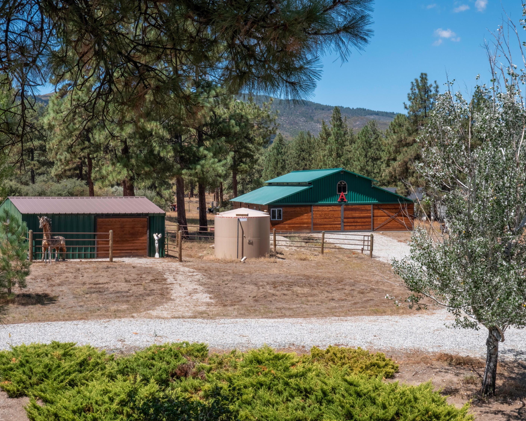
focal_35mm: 61
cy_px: 210
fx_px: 950
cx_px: 275
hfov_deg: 31.0
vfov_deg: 25.0
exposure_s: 1/1000
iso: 200
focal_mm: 29
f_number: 13
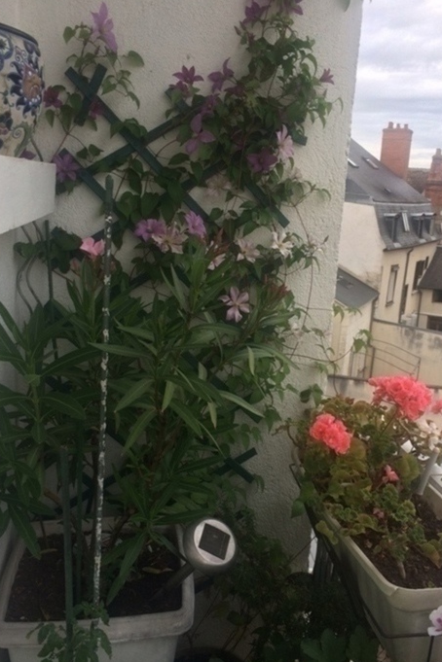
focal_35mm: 34
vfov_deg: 55.8
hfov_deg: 38.8
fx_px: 626
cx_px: 250
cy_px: 332
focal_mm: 4.15
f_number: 2.2
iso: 32
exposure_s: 1/289
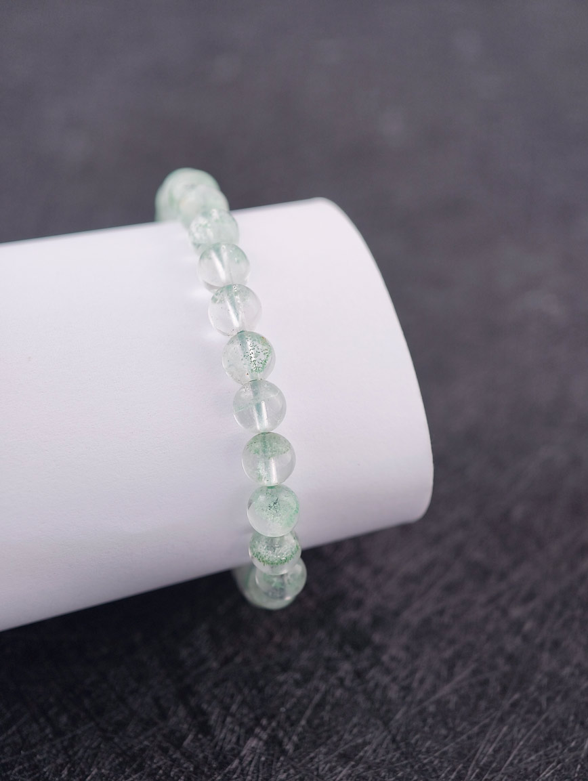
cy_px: 390
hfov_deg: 17.4
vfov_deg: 23.0
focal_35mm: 85
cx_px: 294
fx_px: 1921
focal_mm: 22.48
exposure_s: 1/160
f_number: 2.67
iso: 125
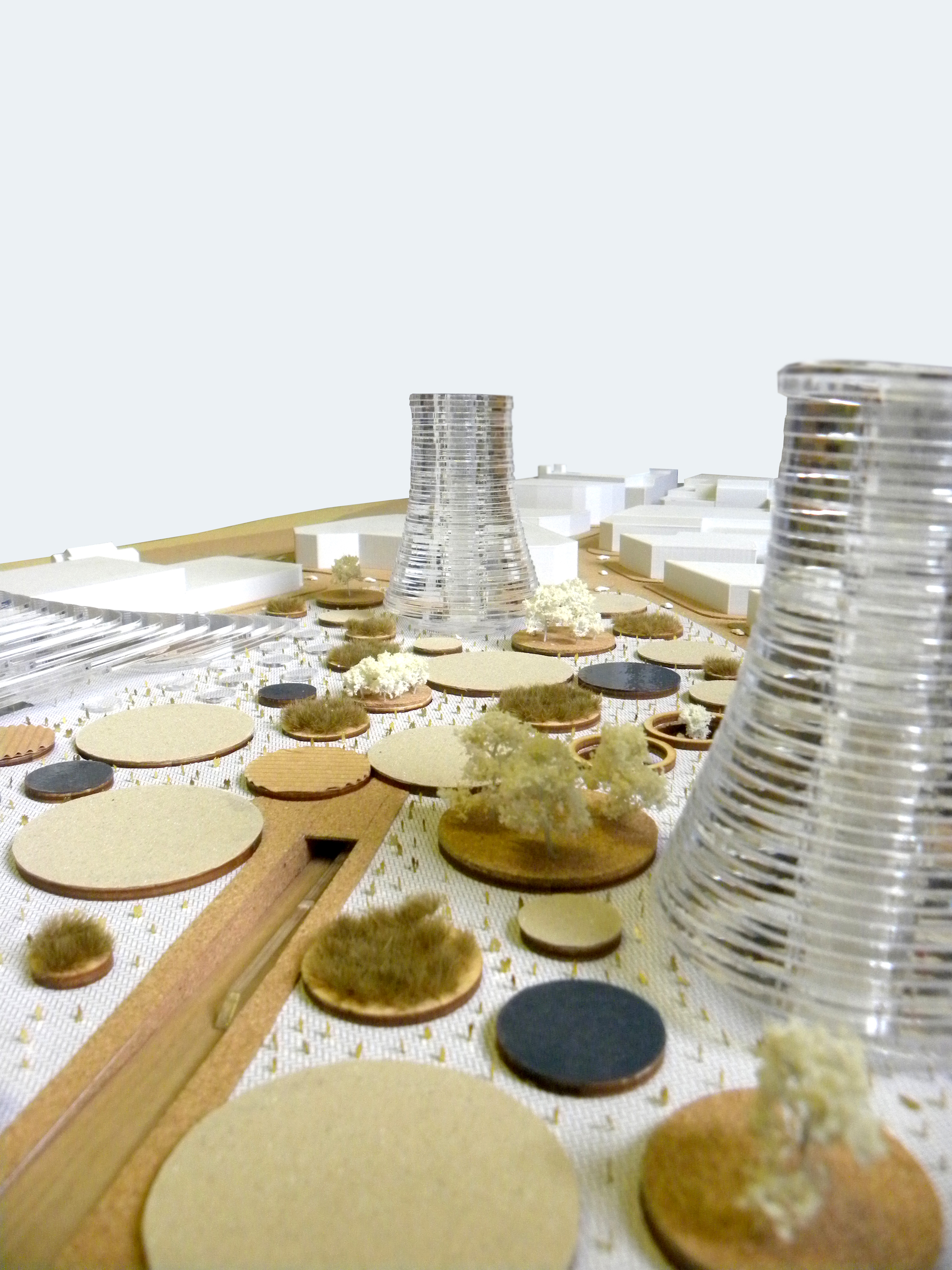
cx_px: 476
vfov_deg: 67.3
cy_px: 635
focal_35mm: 26
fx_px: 953
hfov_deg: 53.1
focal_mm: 4.6
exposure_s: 1/52.2
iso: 400
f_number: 2.8
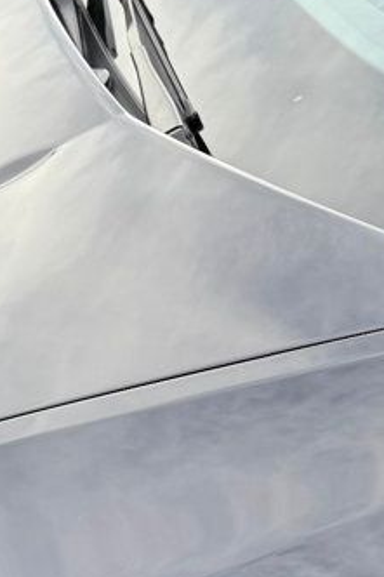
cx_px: 523
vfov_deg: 25.8
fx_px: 1233
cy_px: 474
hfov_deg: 16.6
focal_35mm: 77
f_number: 1.78
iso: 80
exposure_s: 1/433
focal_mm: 6.76
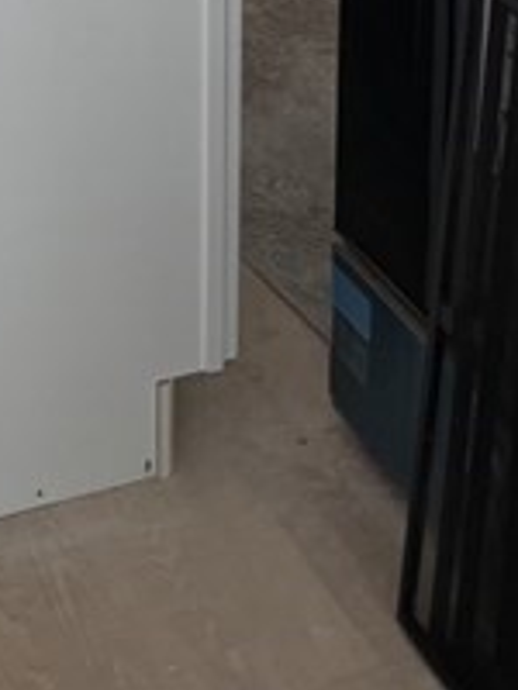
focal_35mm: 100
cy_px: -631
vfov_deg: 16.0
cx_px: -162
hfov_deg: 14.2
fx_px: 1995
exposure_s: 1/60
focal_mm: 5.7
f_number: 1.5
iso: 80
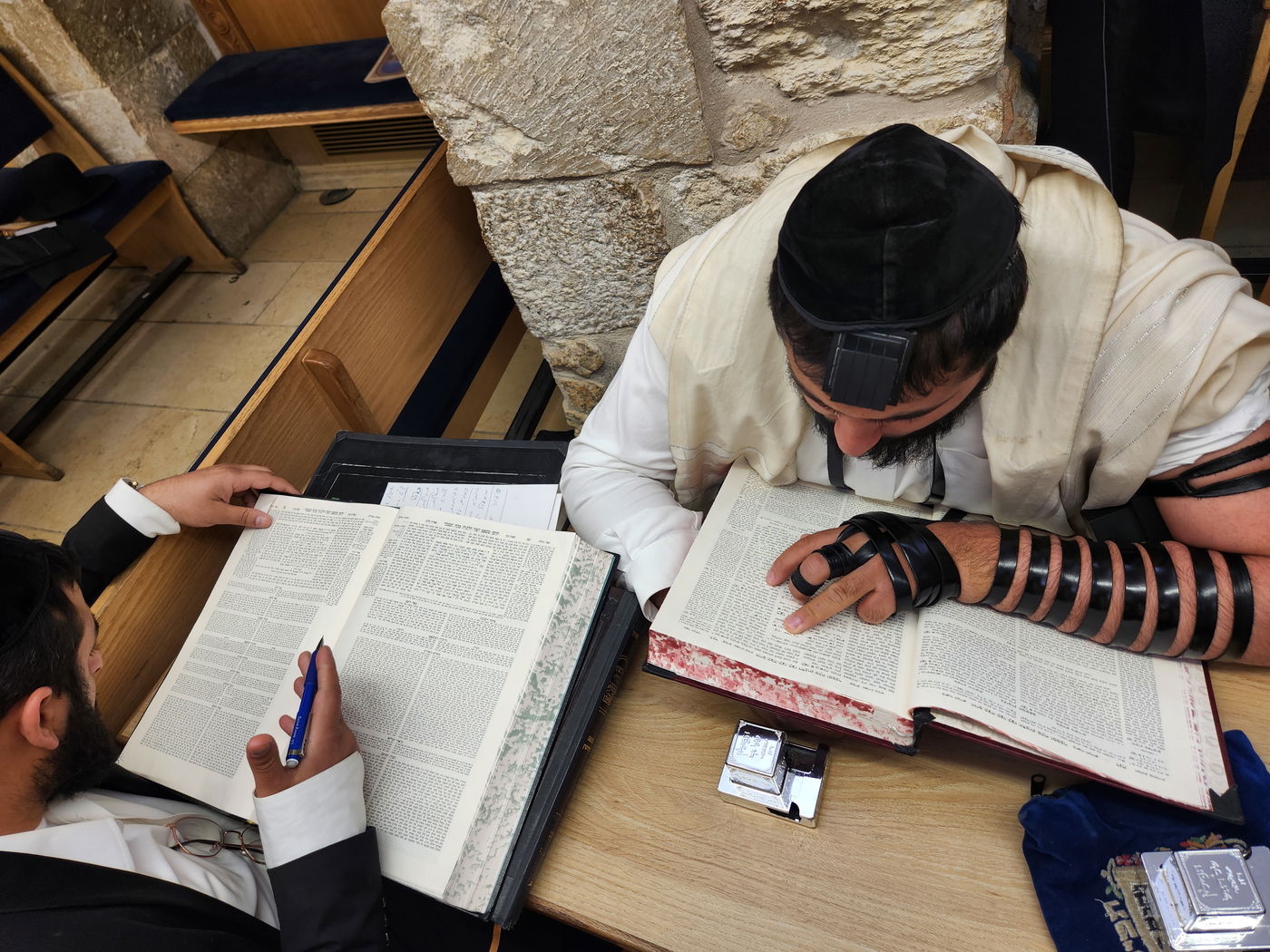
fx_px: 844
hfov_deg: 73.9
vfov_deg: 58.9
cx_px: 635
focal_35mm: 23
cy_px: 476
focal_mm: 5.4
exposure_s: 1/100
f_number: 1.8
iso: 40
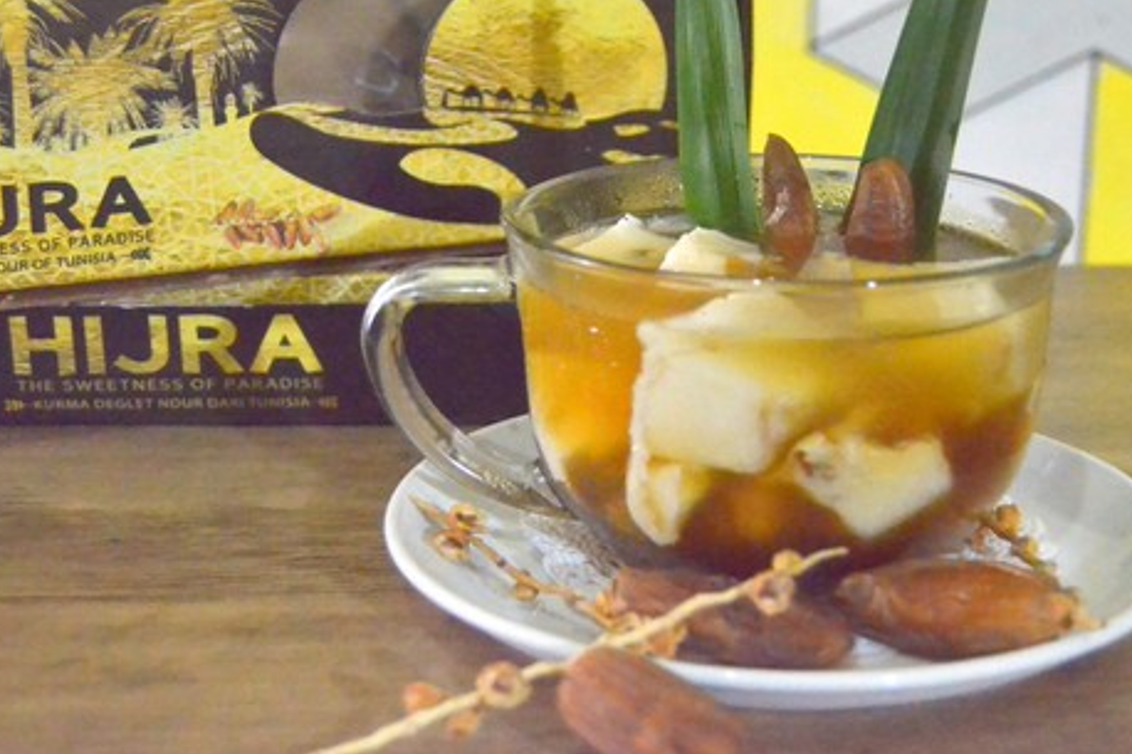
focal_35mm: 59
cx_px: 546
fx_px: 1854
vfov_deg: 22.9
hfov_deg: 33.9
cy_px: 269
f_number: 4.2
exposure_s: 1/80
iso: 6400
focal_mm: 30
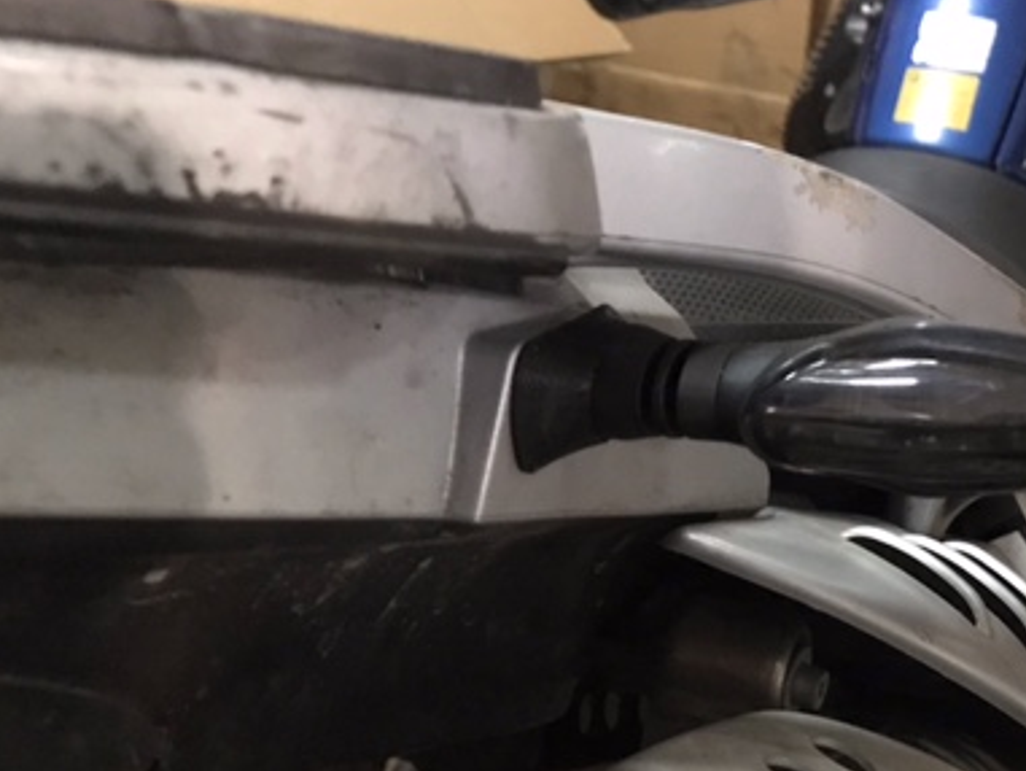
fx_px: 1393
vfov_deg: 30.5
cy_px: 561
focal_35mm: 47
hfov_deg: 38.7
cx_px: 840
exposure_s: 1/4
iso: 100
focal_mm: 3.99
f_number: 1.8
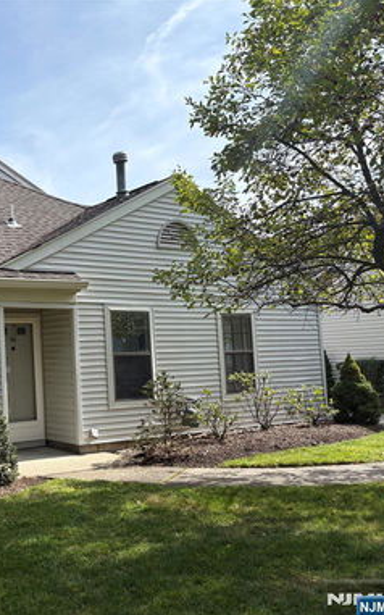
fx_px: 620
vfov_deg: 52.8
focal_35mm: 37
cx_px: -8
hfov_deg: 31.6
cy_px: 308
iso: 64
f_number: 1.6
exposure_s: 1/2075
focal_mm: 5.96
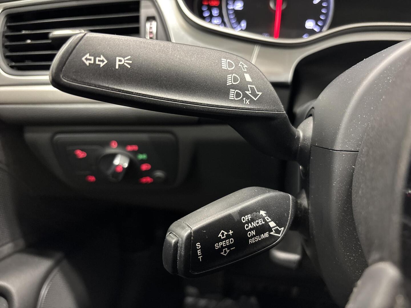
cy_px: 154
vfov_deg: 53.1
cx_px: 206
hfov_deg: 67.3
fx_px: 309
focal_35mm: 26
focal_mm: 5.96
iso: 640
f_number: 1.6
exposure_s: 1/32
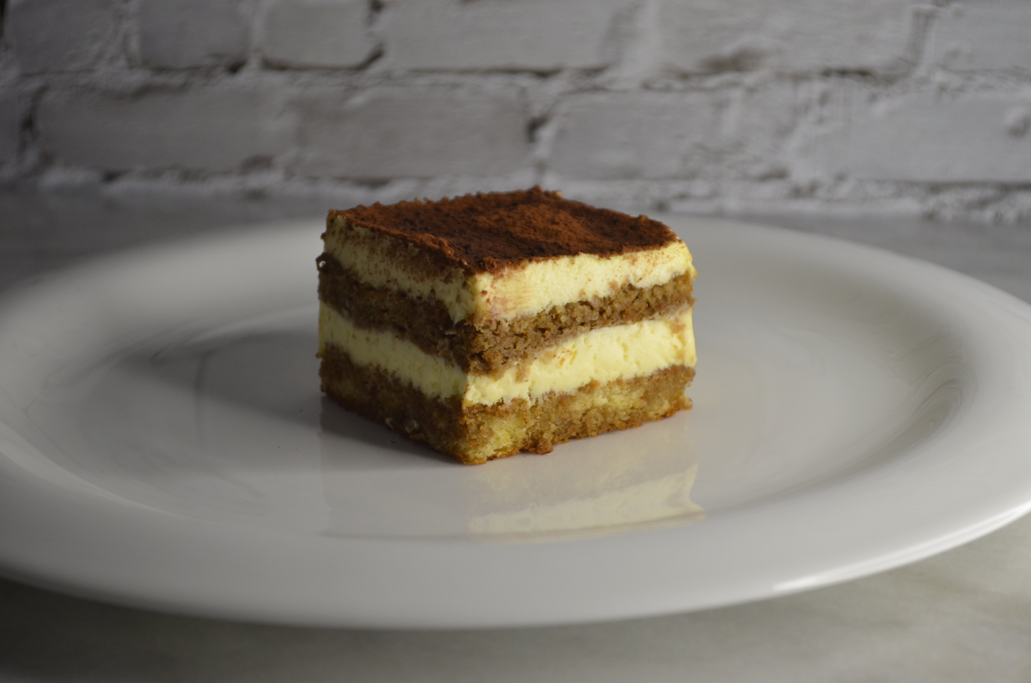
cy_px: 342
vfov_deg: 16.5
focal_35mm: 82
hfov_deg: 24.7
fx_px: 2358
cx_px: 516
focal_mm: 55
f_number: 5.6
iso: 640
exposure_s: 1/60
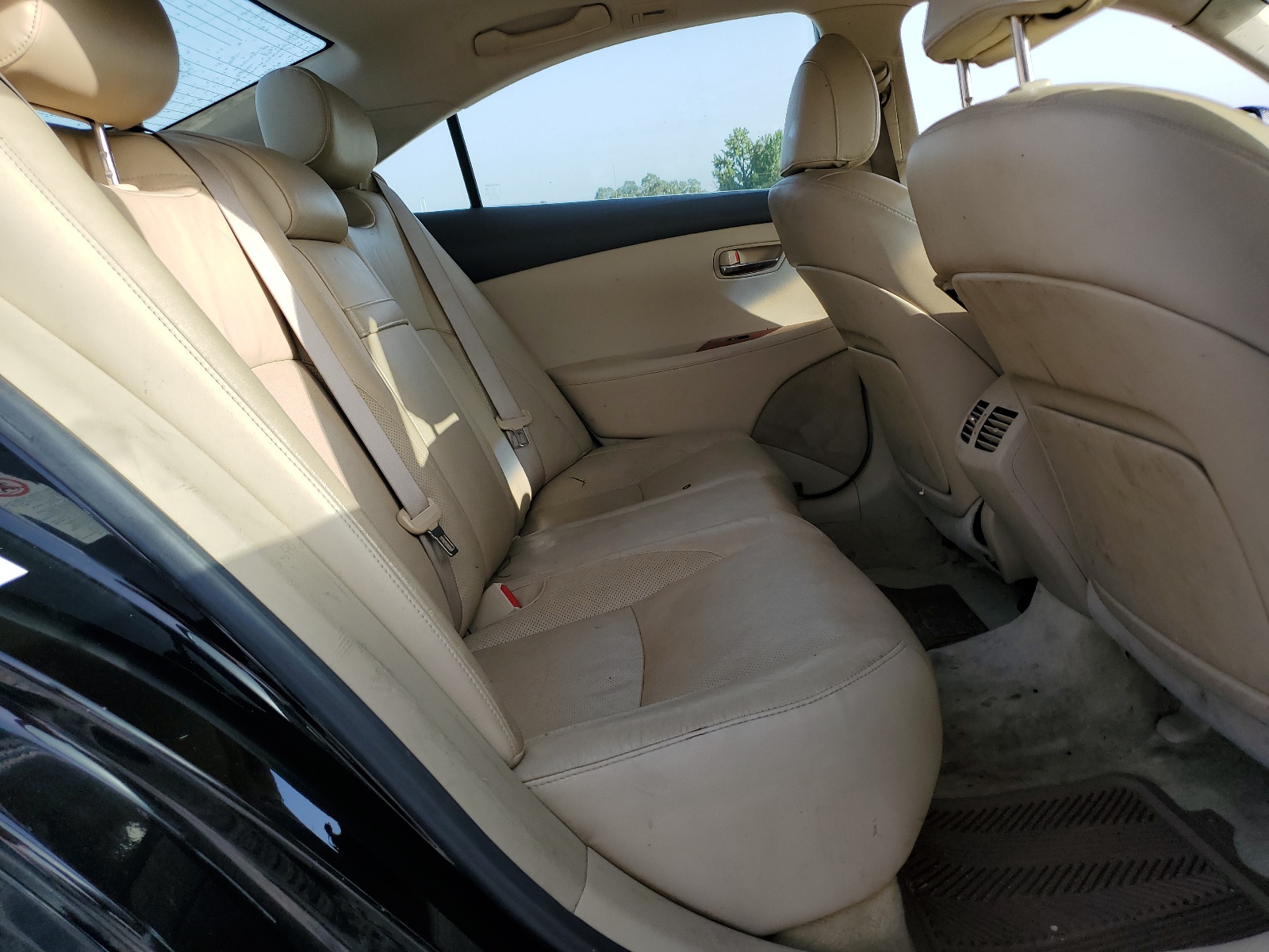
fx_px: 953
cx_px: 634
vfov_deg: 53.1
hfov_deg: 67.3
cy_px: 476
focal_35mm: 26
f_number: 1.5
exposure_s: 1/1000
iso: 50
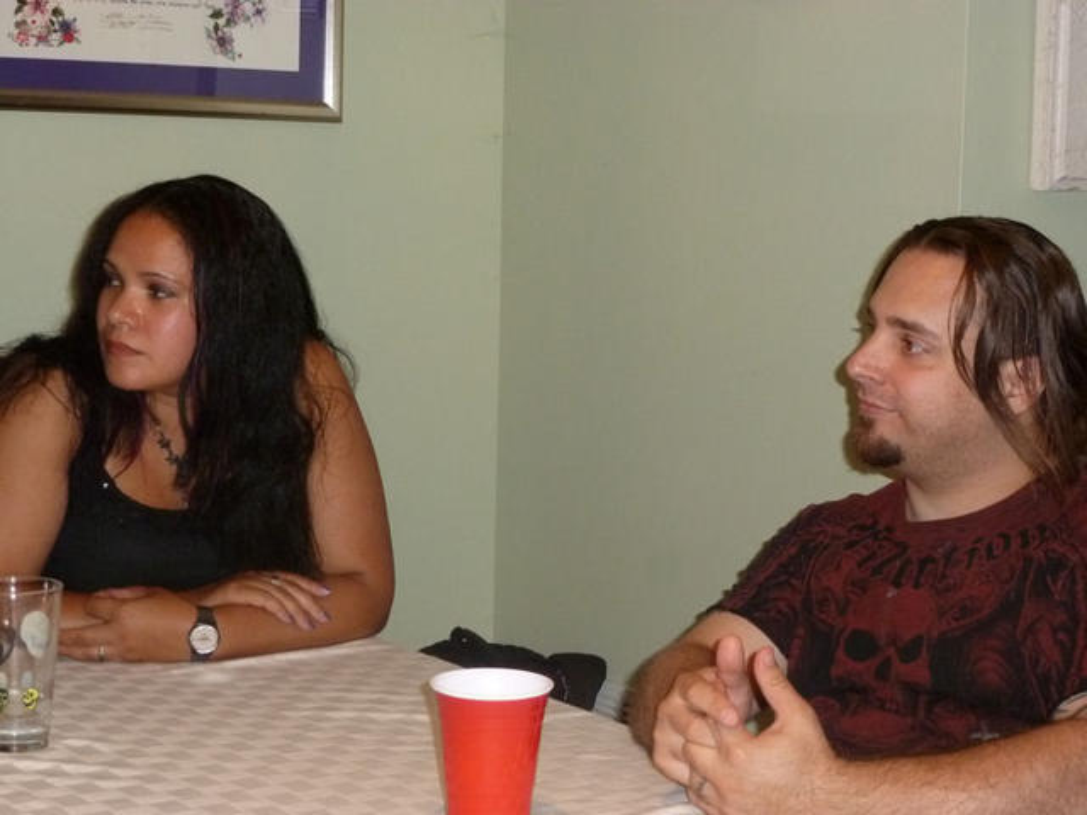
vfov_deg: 22.6
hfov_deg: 29.8
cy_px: 408
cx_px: 544
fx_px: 2041
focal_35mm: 65
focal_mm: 11.7
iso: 400
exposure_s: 1/60
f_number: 4.6
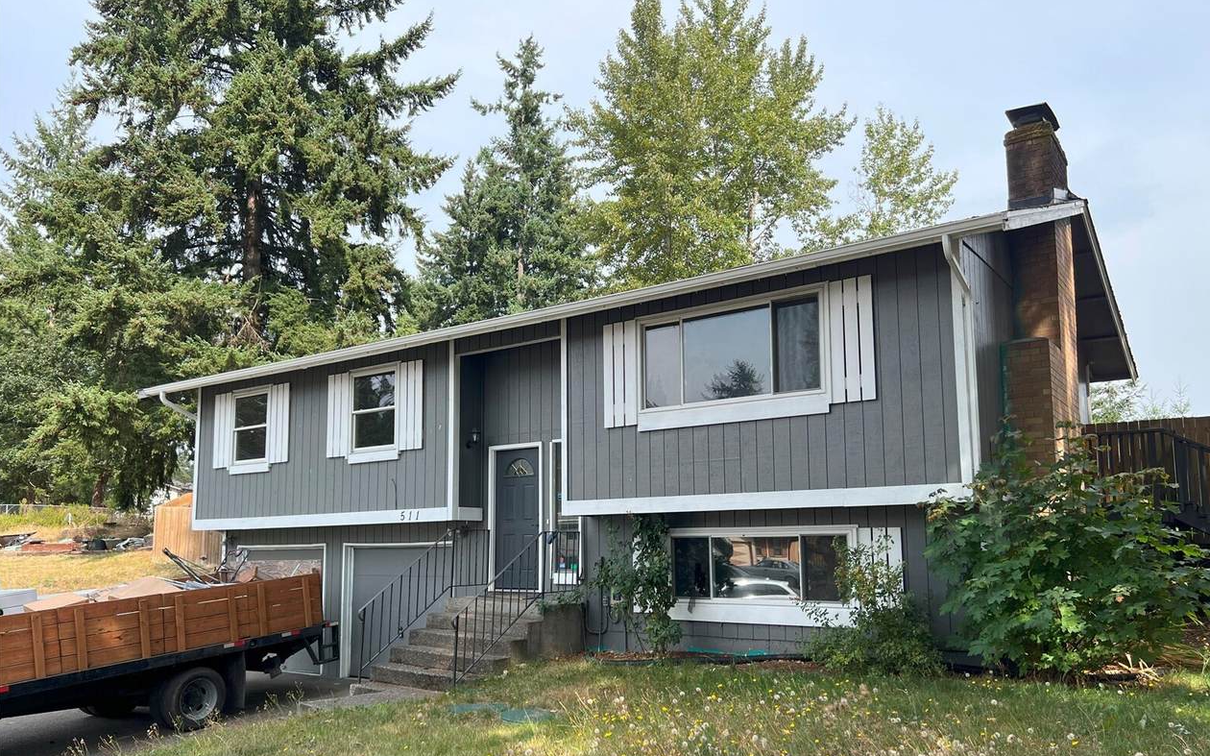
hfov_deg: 66.5
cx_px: 611
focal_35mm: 28
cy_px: 443
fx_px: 923
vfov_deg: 44.4
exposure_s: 1/1224
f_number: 1.5
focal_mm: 5.7
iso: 50
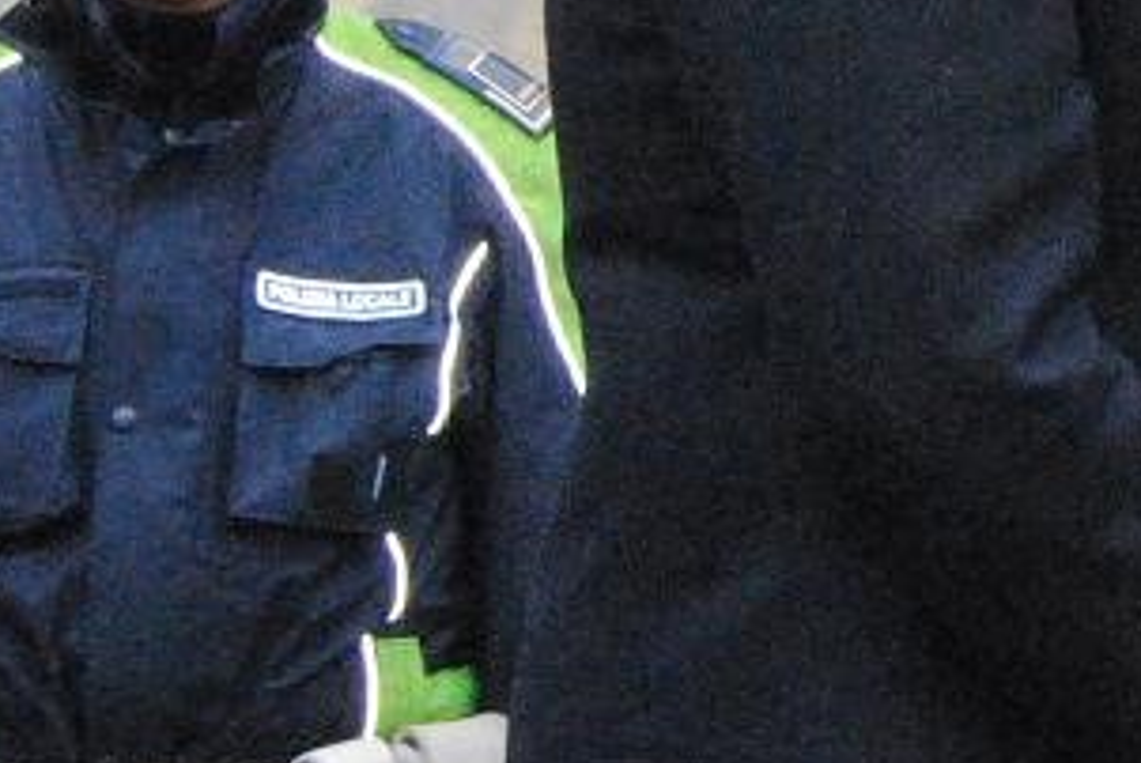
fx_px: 11611
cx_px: 1798
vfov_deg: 3.8
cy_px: 26
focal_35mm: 366
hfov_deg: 5.6
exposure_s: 1/200
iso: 1600
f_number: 13
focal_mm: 38
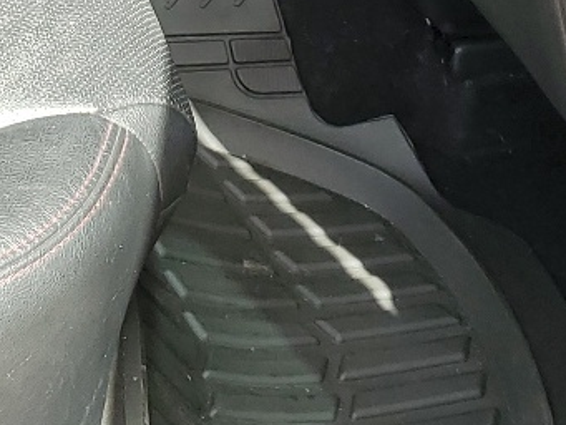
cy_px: -354
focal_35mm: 122
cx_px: 20
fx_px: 1996
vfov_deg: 11.3
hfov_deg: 15.9
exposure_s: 1/357
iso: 50
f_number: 1.5
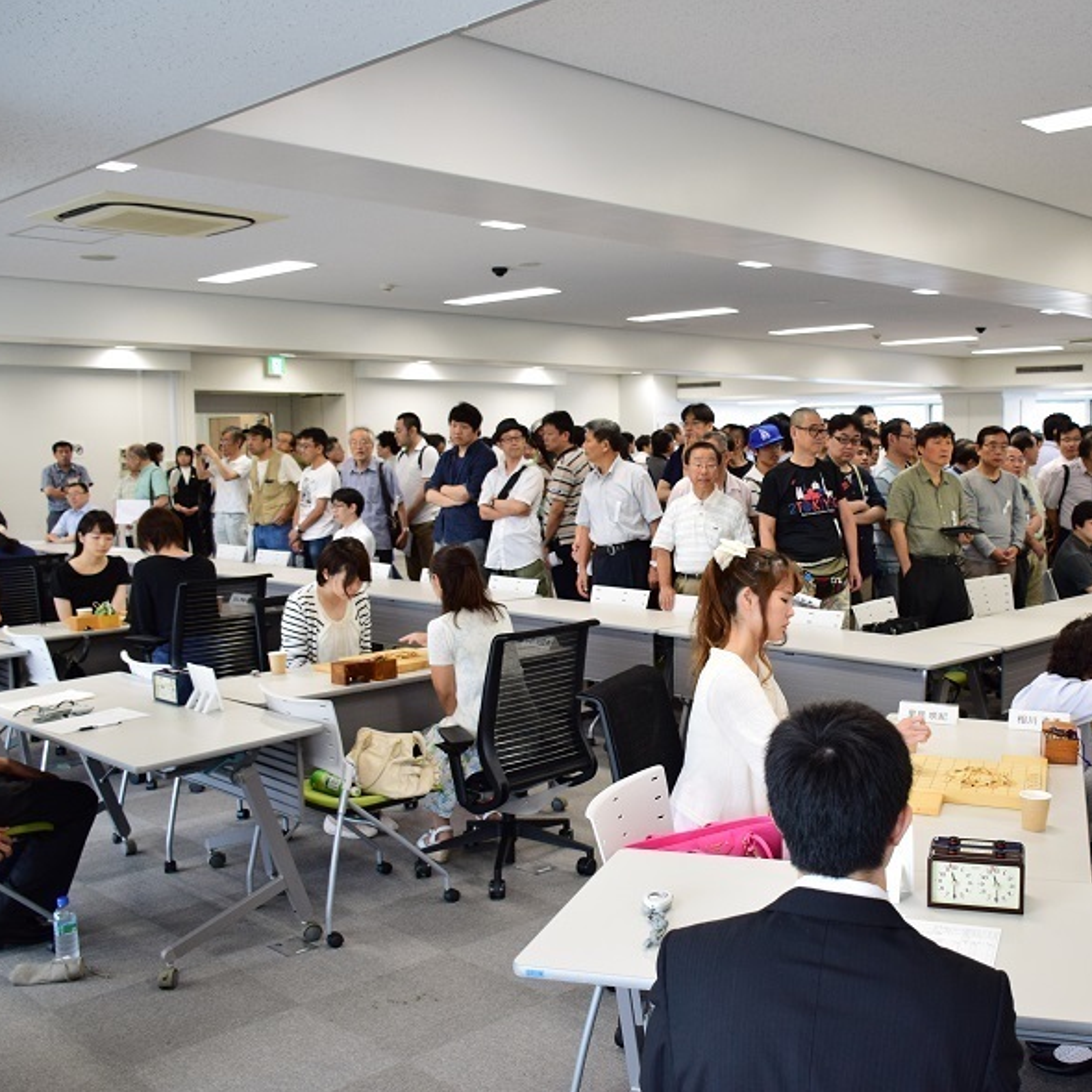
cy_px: 552
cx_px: 724
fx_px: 1249
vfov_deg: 47.2
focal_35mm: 35
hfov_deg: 46.5
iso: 800
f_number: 3.5
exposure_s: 1/200
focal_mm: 18
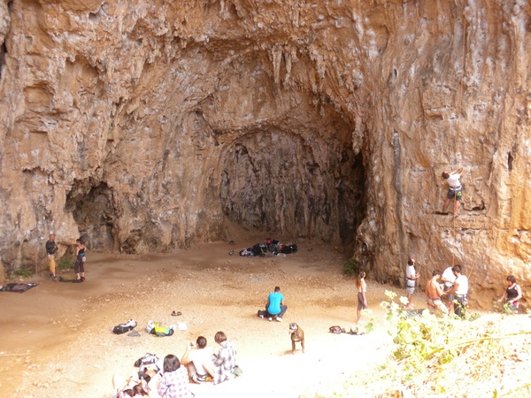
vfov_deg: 38.7
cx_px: 266
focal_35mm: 37
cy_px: 199
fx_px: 568
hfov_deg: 50.1
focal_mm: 6.6
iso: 64
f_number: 3.5
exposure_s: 1/52.5
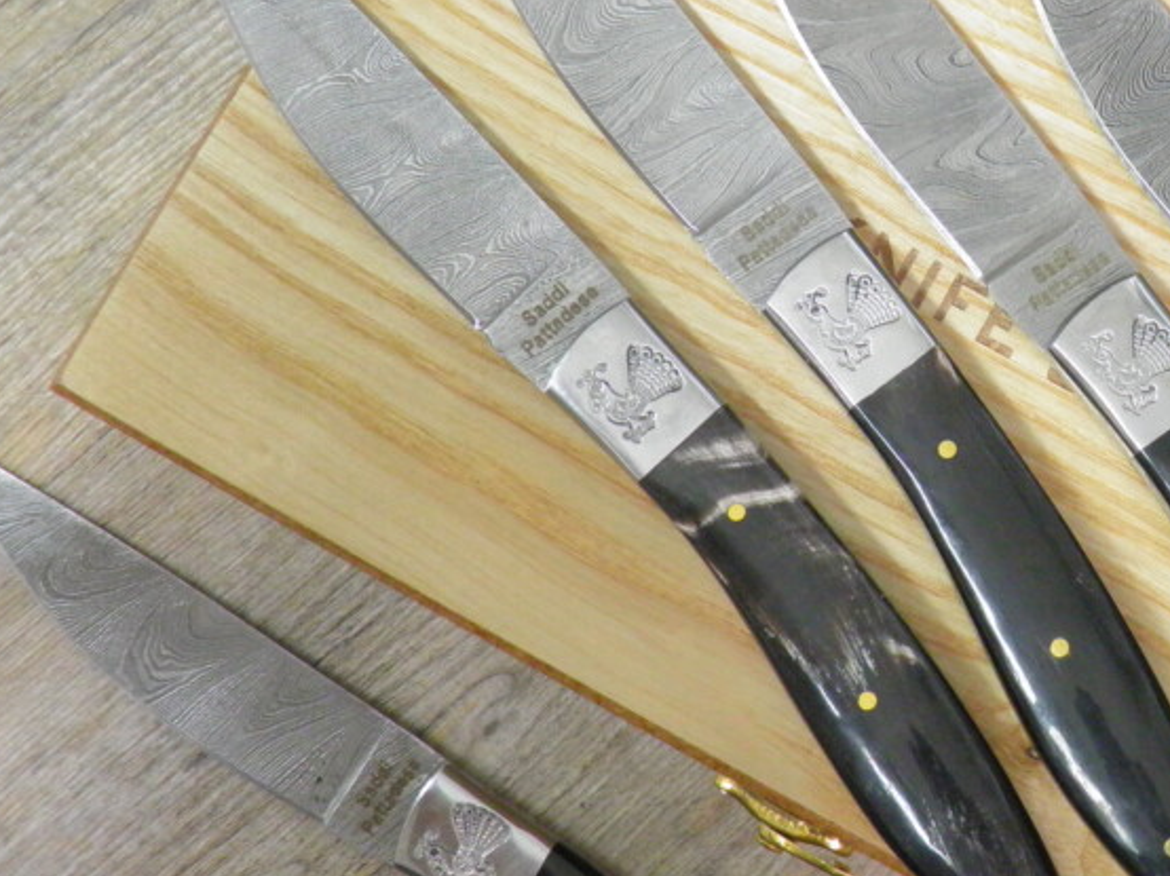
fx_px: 2196
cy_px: 323
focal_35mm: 65
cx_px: 1037
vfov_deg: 22.5
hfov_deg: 28.7
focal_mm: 5.5
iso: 200
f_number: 3
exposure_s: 1/20
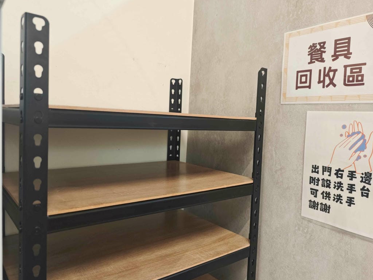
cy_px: 139
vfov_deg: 51.4
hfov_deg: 64.9
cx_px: 219
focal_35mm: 27
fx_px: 291
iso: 400
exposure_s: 1/60
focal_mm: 8.72
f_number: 1.63
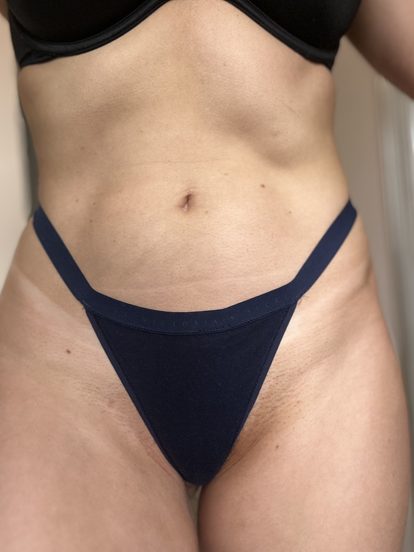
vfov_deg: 58.4
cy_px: 277
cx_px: 206
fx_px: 494
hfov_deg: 45.4
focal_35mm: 31
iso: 80
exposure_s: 1/50
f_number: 1.9
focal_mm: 2.69
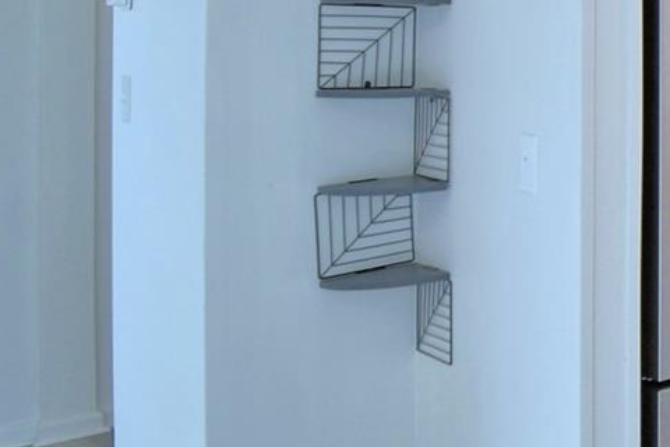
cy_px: 31
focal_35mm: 50
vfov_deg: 26.0
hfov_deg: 25.5
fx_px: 930
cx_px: 1080
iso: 400
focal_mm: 10
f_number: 4.5
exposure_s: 1/60
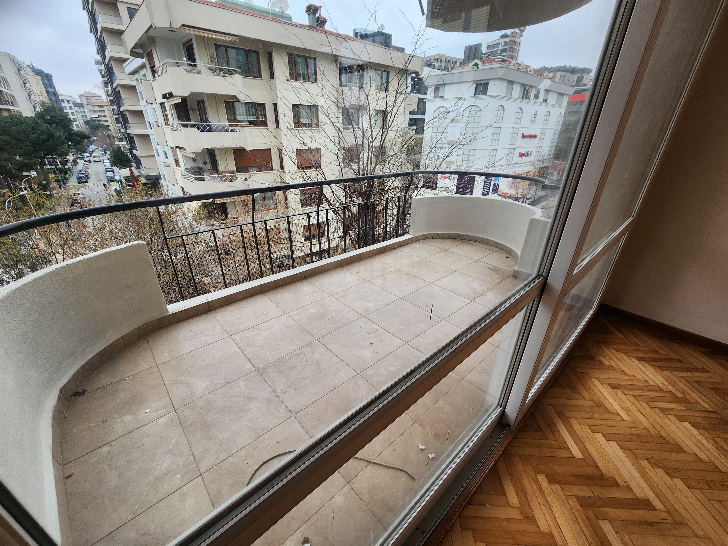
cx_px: 364
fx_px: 273
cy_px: 273
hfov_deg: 106.2
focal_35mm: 13
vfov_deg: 89.9
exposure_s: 1/100
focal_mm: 2.2
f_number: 2.2
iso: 50
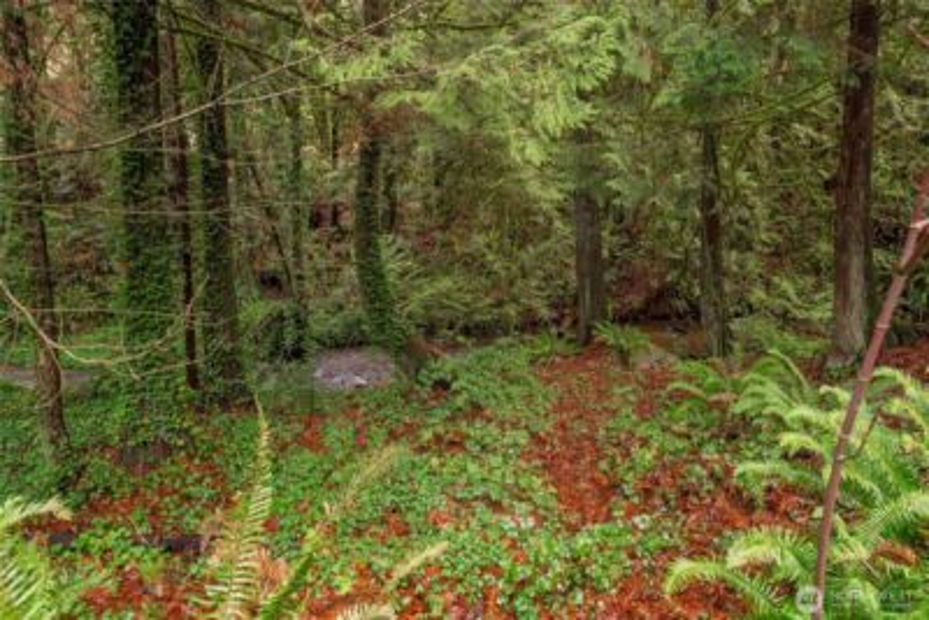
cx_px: 464
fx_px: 620
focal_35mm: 24
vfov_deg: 53.2
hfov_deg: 73.7
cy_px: 310
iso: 1000
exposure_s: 1/30
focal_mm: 24
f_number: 7.1
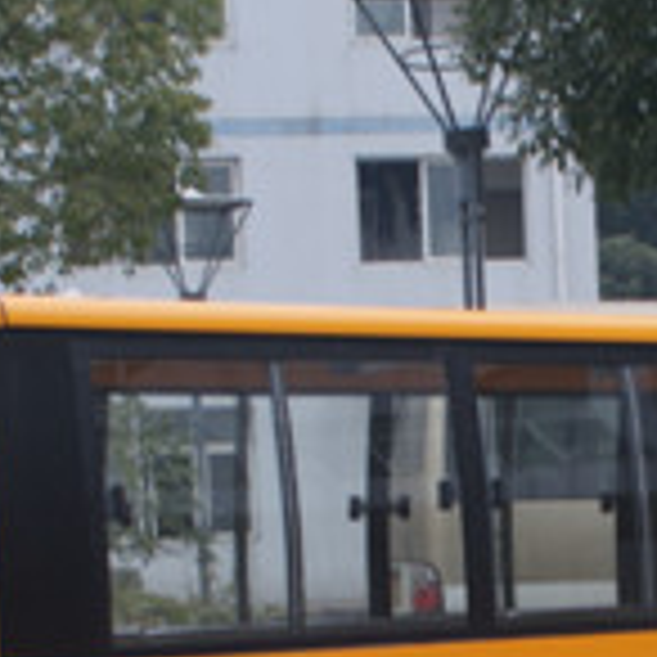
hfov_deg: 12.6
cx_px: 720
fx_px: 2920
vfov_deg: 12.7
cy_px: 673
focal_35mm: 136
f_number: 4.5
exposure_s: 1/40
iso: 125
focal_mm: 26
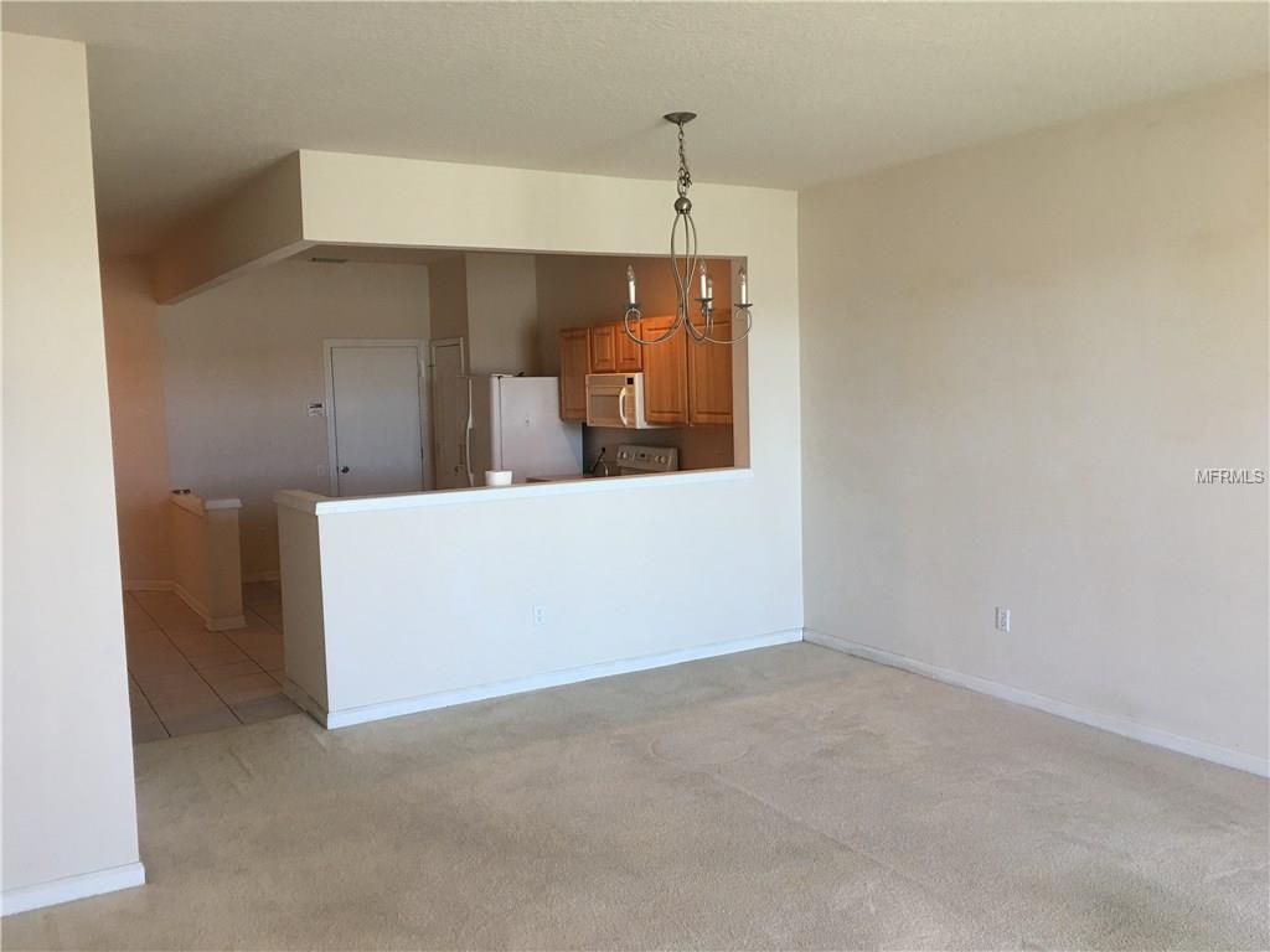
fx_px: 1064
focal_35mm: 29
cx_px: 635
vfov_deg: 48.2
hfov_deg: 61.7
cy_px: 476
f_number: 2.2
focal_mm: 4.15
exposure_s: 1/15
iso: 40
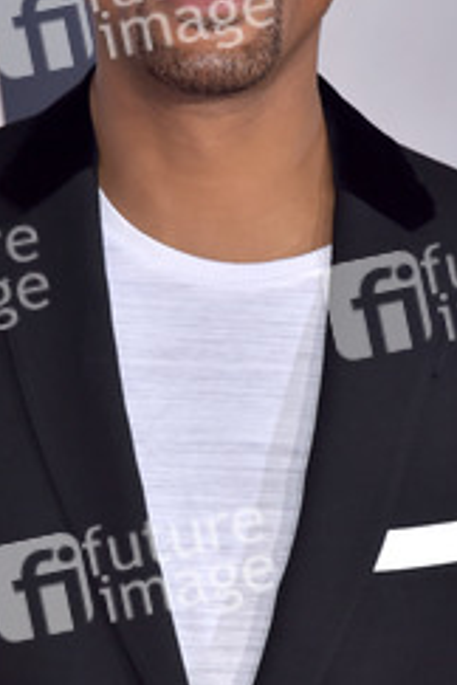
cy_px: 152
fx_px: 7826
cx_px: 213
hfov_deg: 3.3
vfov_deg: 5.0
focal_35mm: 411
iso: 400
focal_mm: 250
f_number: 7.1
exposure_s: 1/250
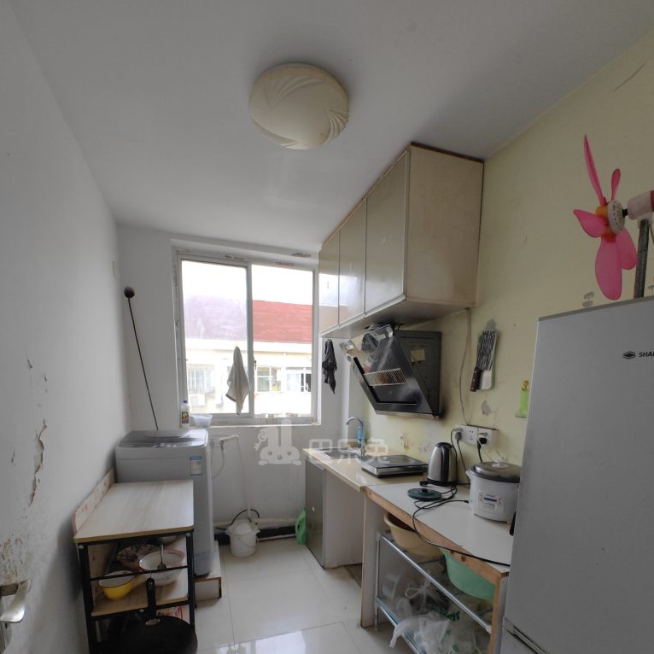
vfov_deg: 84.0
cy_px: 443
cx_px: 322
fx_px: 342
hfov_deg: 87.4
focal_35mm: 16
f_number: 2.2
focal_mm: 1.95
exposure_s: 1/100
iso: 50
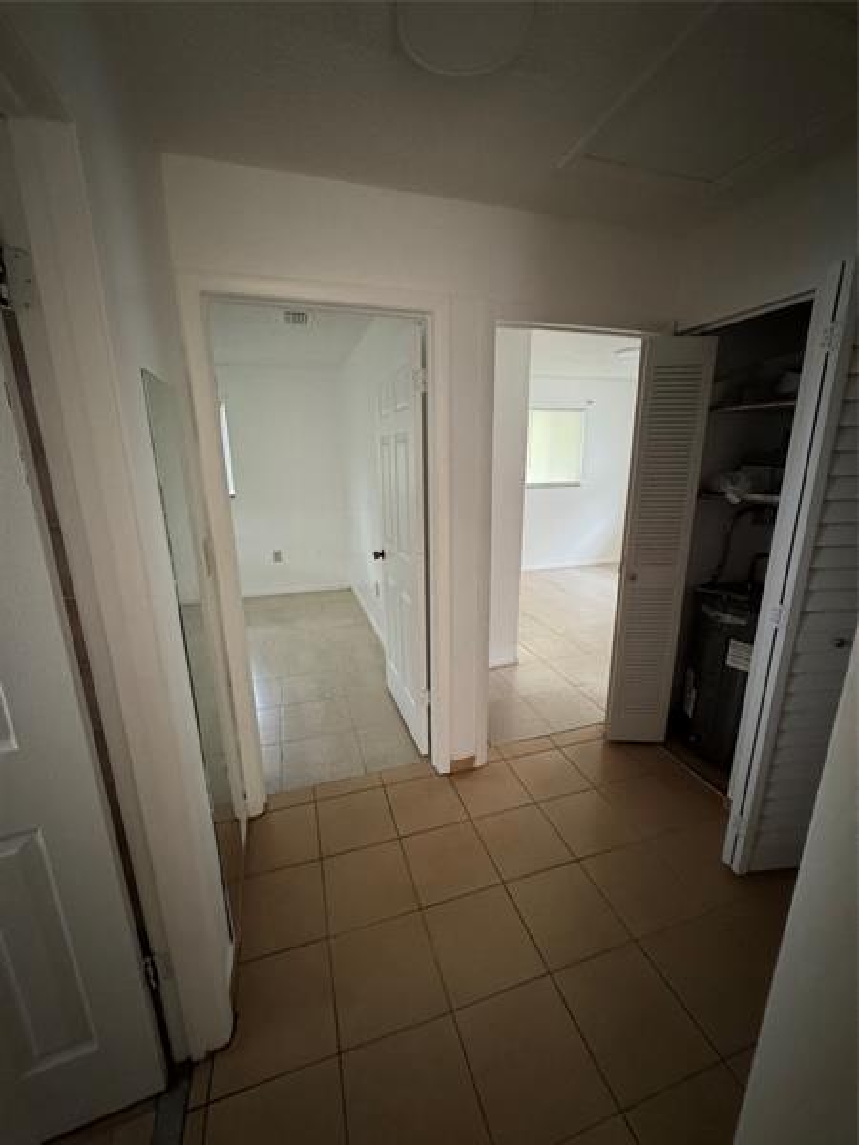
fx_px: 463
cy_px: 572
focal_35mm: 14
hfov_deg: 85.7
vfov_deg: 102.1
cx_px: 430
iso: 1000
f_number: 2.2
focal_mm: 2.22
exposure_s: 1/60
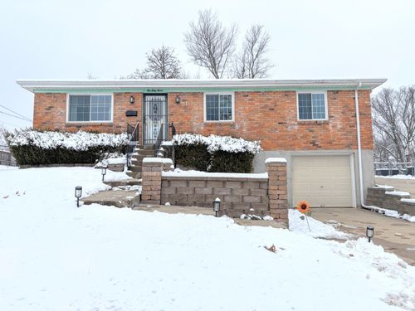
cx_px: 208
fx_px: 312
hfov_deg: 67.3
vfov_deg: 53.1
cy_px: 156
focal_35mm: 26
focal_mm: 5.96
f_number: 1.6
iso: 50
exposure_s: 1/2933
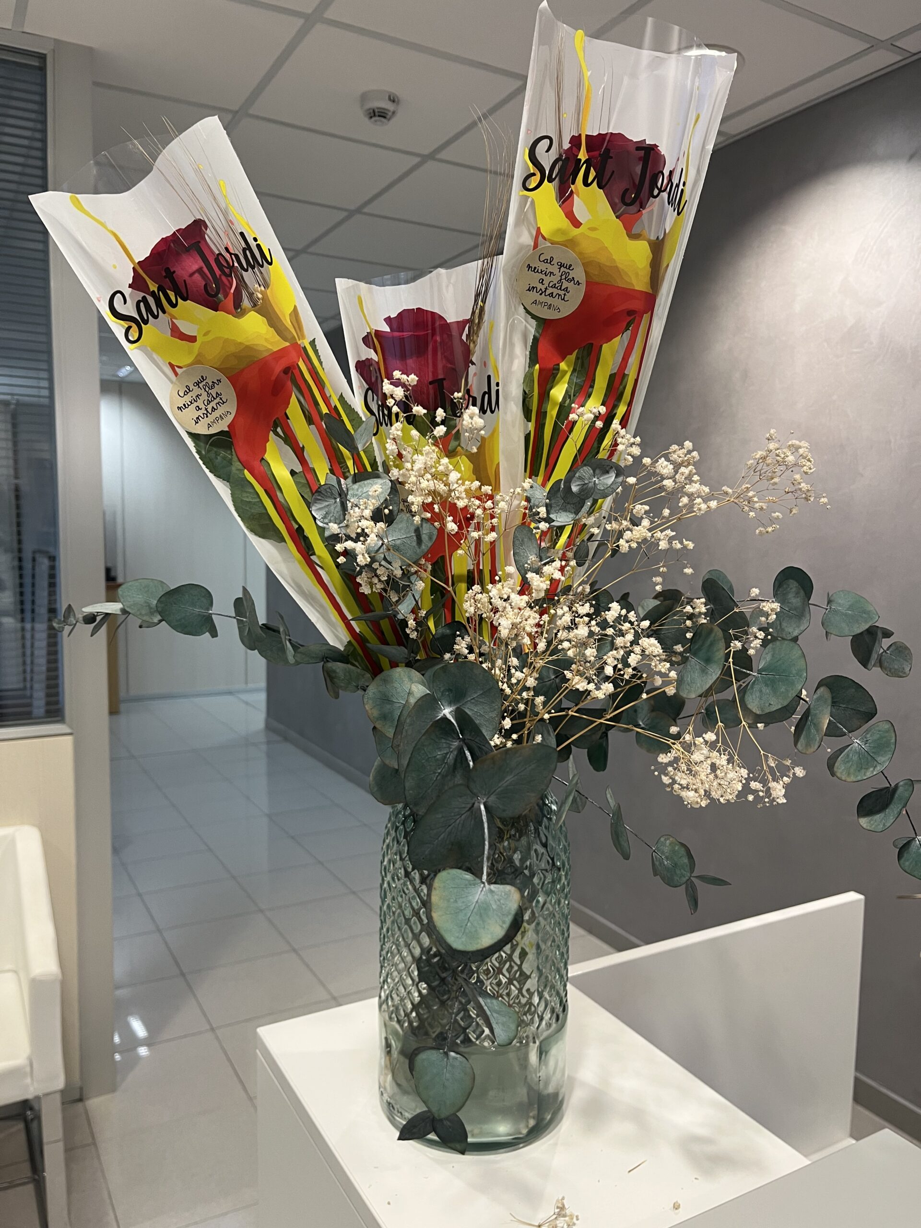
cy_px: 614
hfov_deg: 53.1
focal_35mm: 26
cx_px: 460
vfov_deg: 67.3
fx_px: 922
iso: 64
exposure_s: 1/50
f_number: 1.6
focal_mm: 5.1
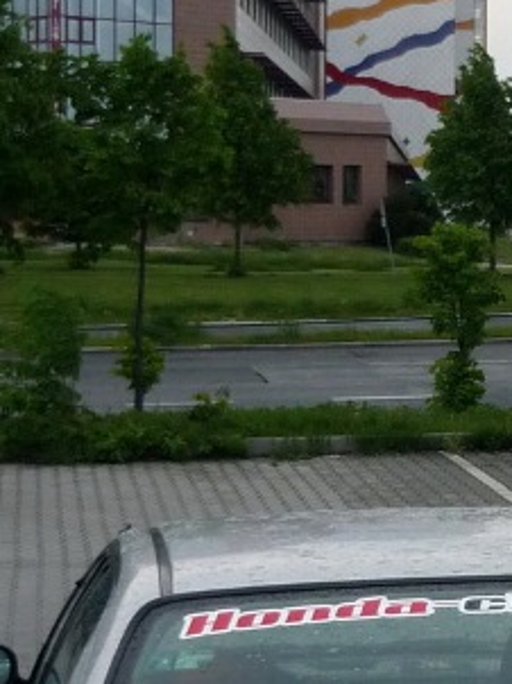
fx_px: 2212
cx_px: 580
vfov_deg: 17.6
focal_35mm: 112
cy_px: 381
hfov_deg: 12.9
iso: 200
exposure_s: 1/30
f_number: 2.8
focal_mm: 5.5
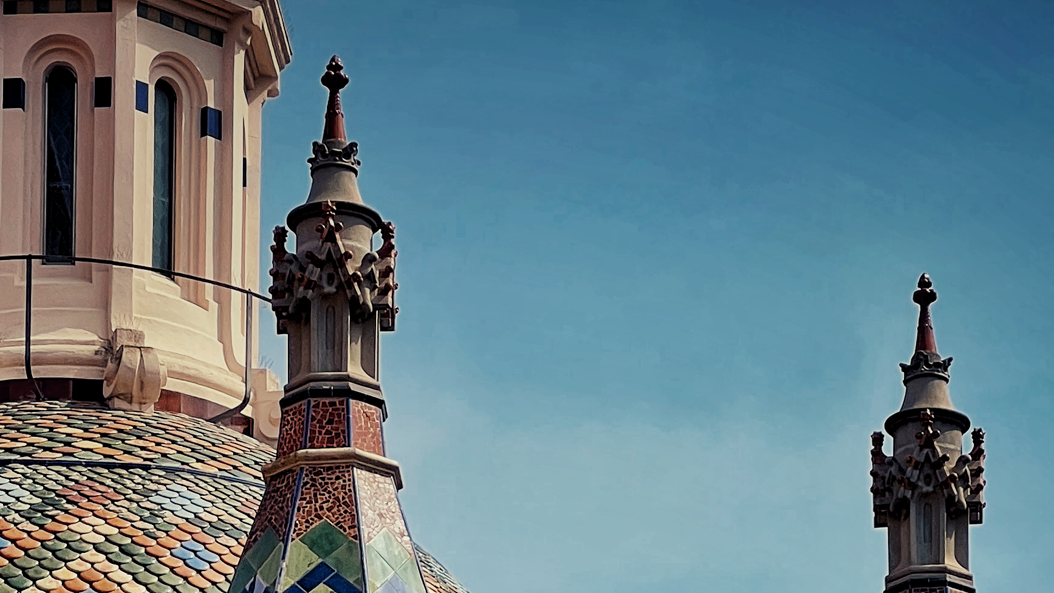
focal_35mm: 195
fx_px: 5450
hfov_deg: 11.0
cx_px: 442
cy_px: 1224
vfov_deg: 6.1
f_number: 2.8
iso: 32
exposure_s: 1/1130
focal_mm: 9
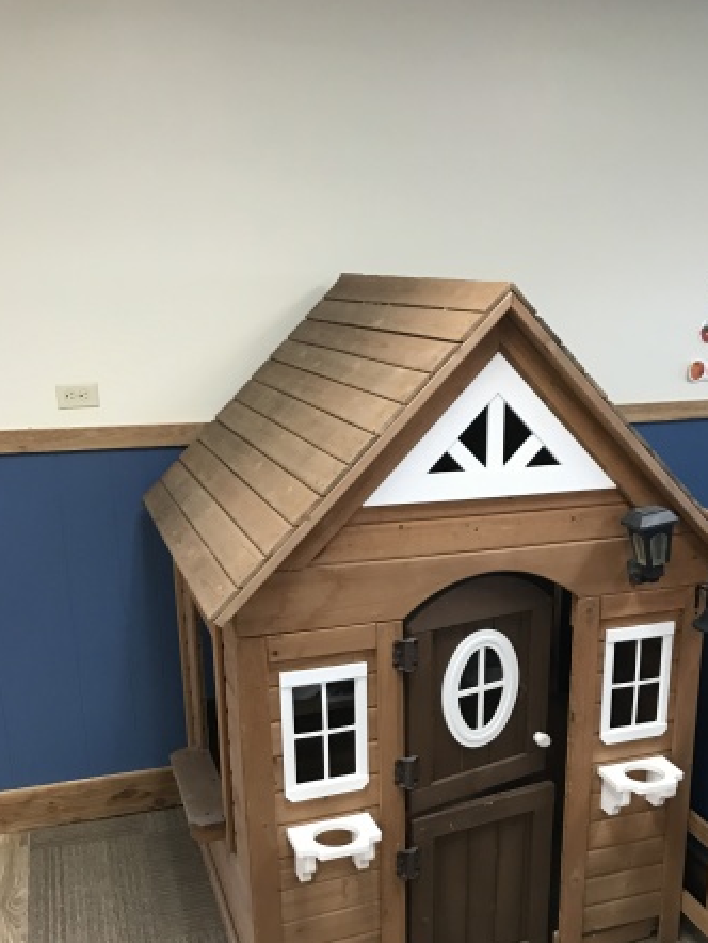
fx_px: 1035
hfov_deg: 37.4
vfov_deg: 48.2
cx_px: 467
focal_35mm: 38
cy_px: 619
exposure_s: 1/30
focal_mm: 3.99
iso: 32
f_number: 1.8
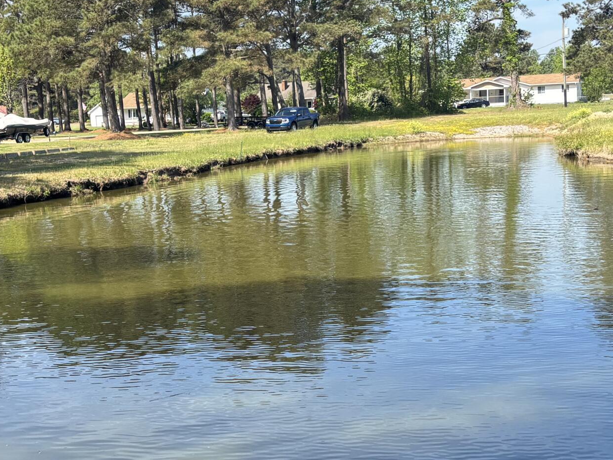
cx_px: 255
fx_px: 1116
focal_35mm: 63
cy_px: 273
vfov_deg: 23.3
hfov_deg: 30.7
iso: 50
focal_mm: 5.96
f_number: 1.6
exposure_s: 1/1543
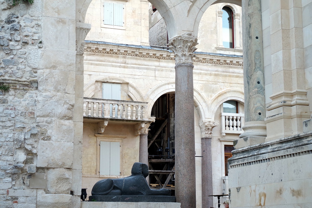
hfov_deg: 27.0
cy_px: 104
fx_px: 650
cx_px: 156
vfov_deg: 18.2
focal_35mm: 75
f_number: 7.1
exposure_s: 1/25
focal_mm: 50
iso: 400
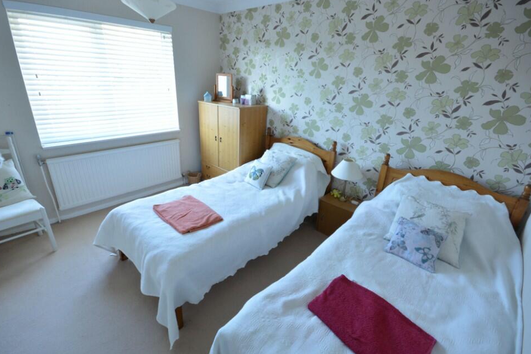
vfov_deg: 73.7
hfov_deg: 96.7
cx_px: 259
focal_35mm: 16
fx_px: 236
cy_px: 176
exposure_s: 1/6
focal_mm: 10
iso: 400
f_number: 8
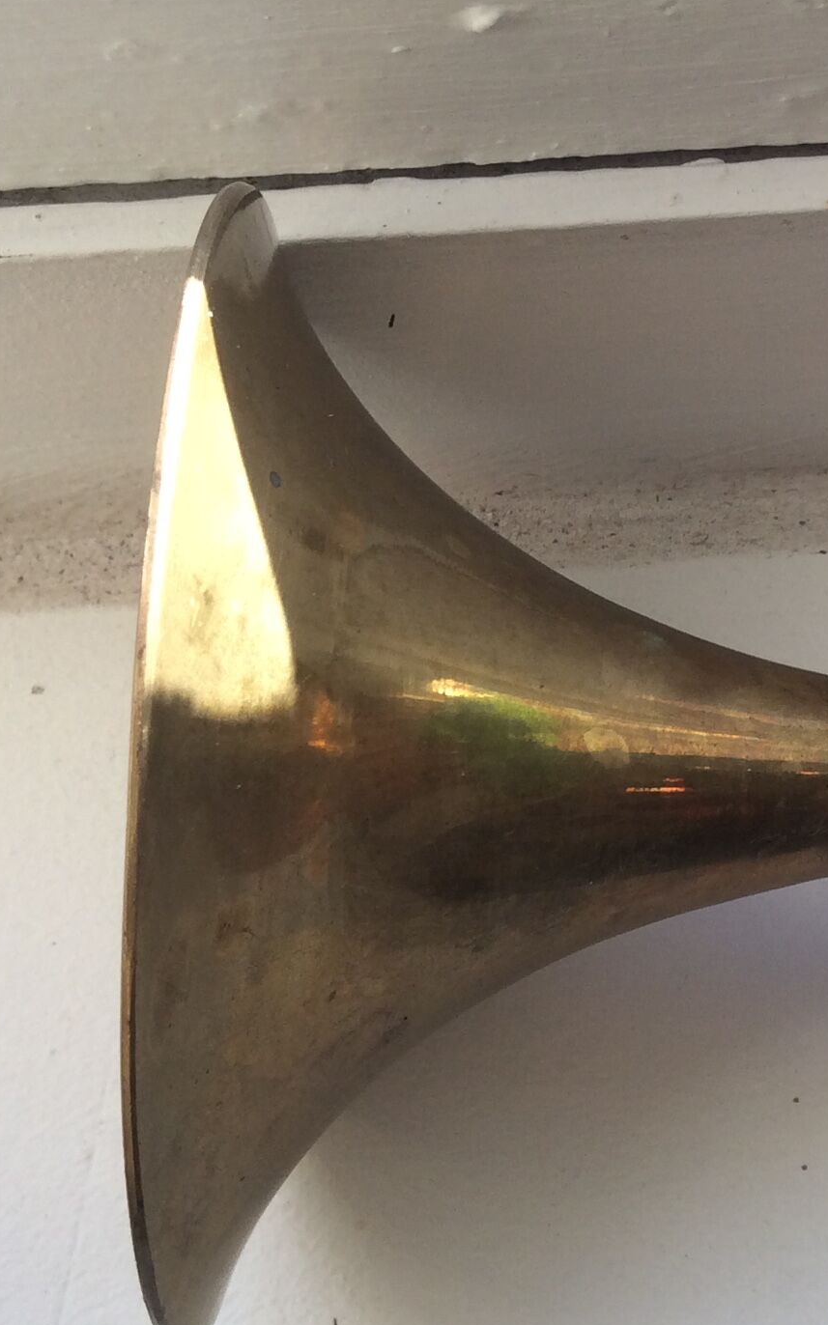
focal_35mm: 64
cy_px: 650
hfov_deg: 19.8
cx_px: 778
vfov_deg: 32.0
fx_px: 2312
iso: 32
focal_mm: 3.3
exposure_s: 1/189
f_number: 2.4
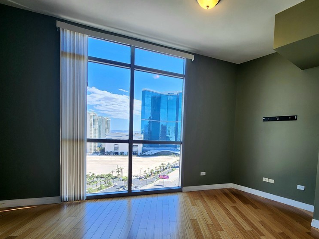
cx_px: 199
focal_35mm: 18
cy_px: 148
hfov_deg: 86.1
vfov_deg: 70.5
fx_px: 166
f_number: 2.2
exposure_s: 1/120
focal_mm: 2.2
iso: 64
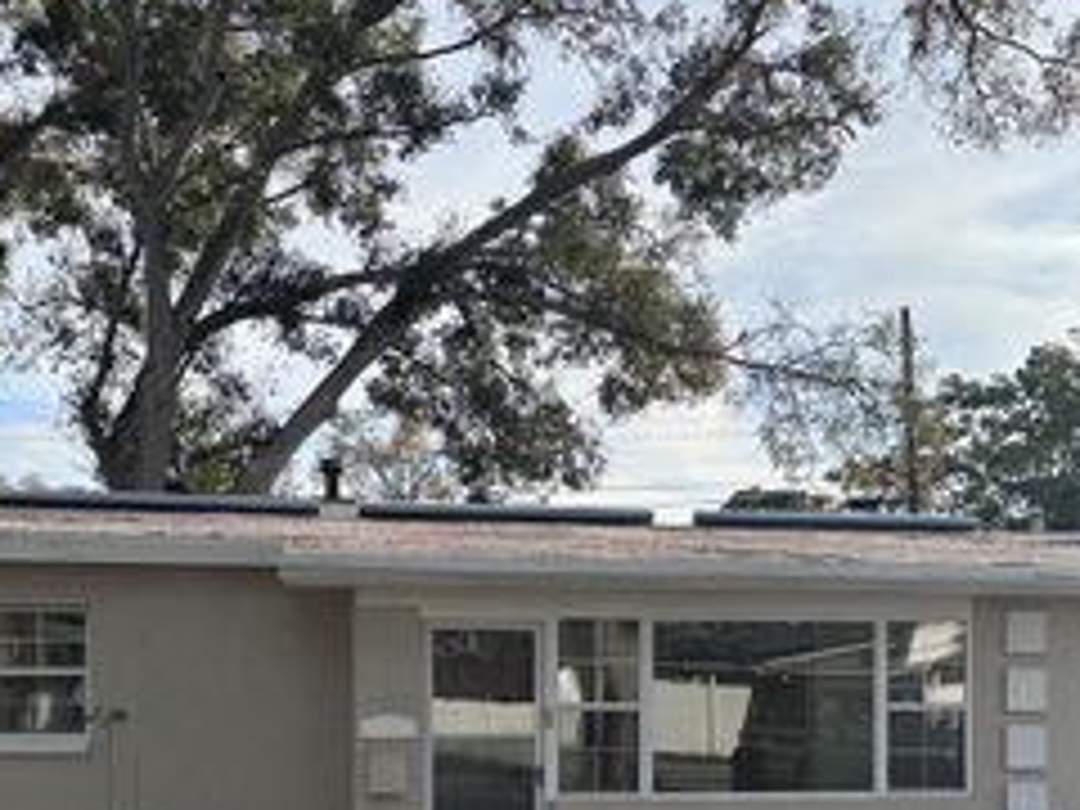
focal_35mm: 50
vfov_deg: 28.1
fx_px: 1560
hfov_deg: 38.2
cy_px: 709
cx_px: 580
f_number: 1.78
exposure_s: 1/2353
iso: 80
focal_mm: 6.86
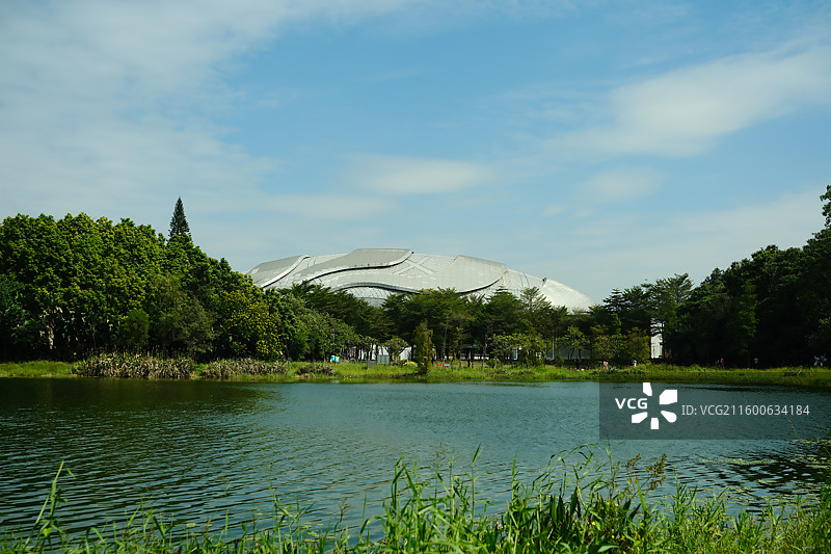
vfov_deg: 32.6
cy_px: 277
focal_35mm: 41
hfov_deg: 47.4
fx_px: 946
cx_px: 416
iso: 125
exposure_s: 1/1800
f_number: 3.6
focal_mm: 27
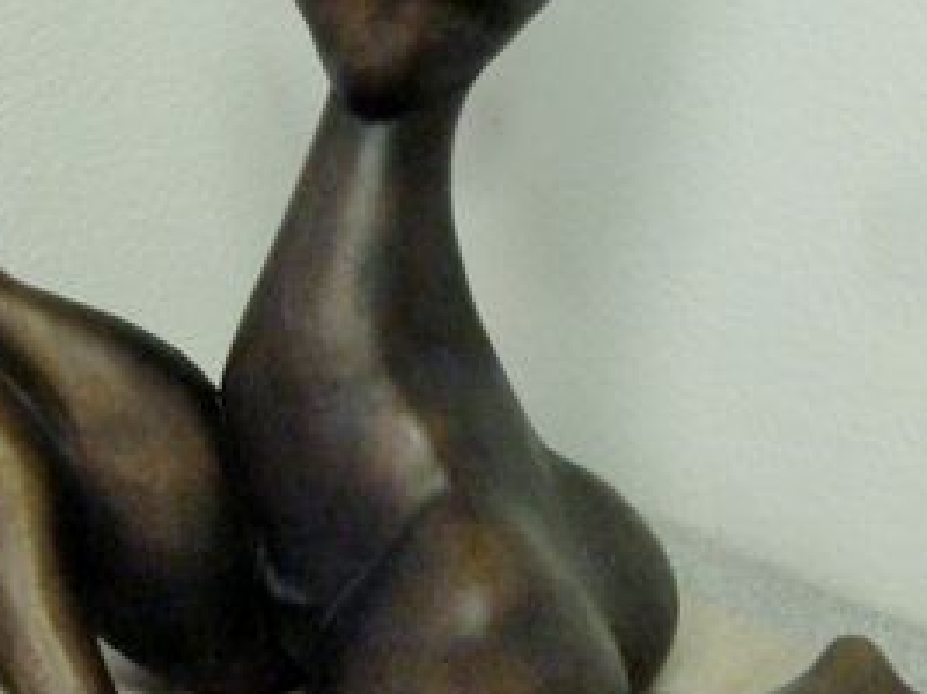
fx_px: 1633
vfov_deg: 23.7
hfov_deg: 31.6
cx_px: 389
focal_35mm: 61
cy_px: 158
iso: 1000
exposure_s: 1/15
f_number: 3.5
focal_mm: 5.3
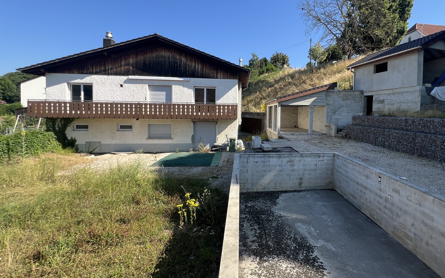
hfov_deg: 92.9
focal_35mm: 17
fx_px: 206
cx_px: 271
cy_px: 118
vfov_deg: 67.6
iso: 32
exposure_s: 1/681
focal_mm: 1.57
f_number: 1.8
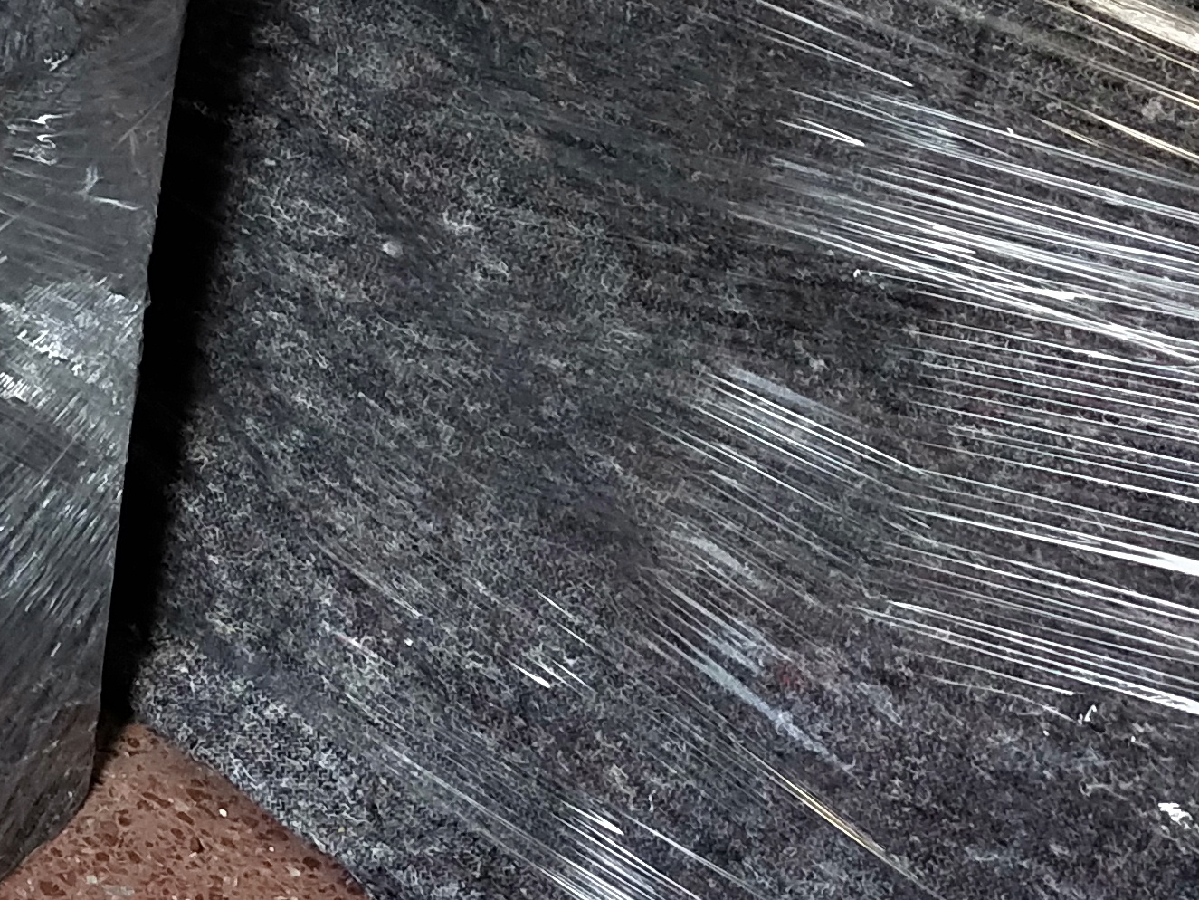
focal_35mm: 80
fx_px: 2771
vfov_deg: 17.8
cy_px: -83
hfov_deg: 21.7
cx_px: -413
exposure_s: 1/50
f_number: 1.7
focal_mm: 3.99
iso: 204
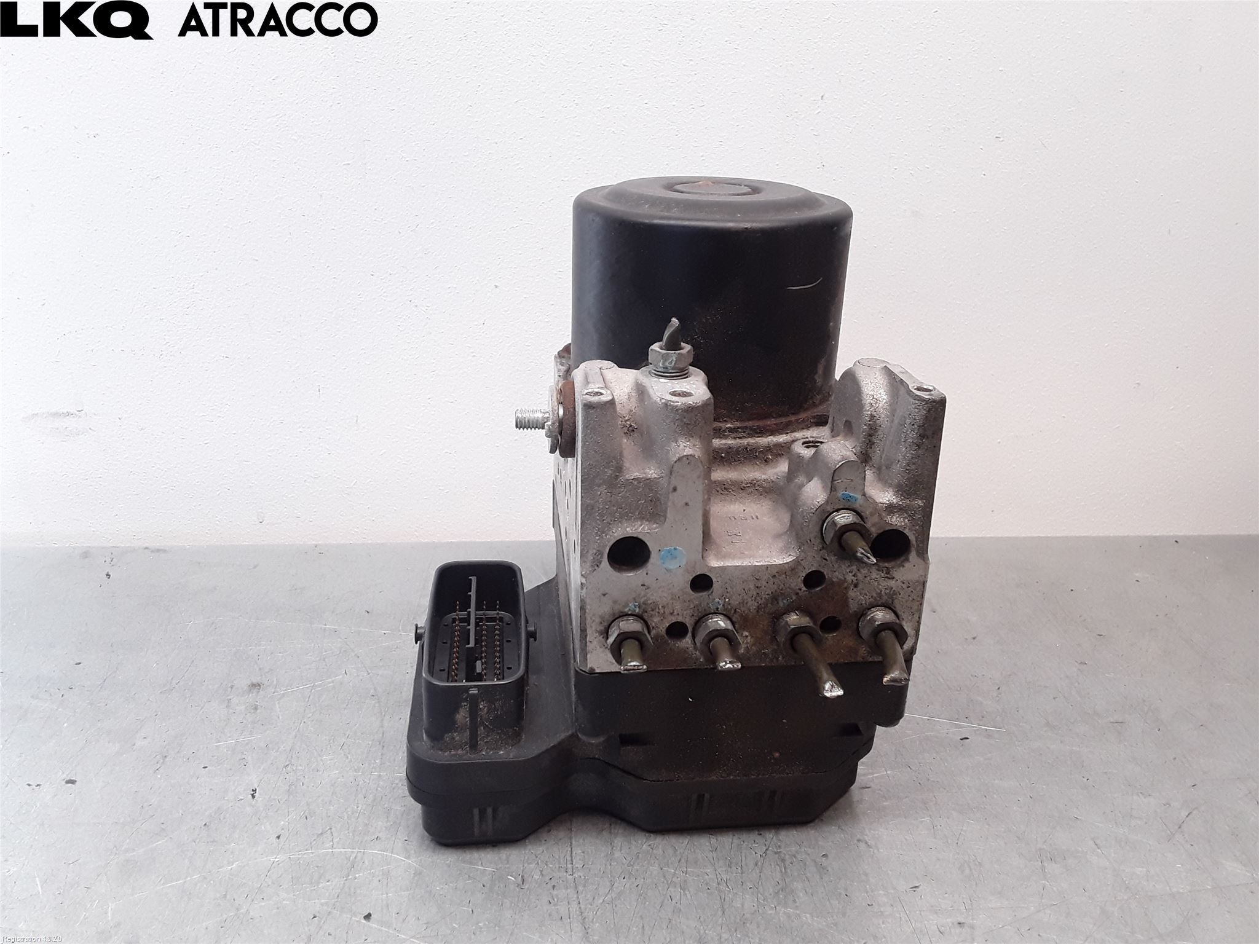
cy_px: 472
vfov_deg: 49.7
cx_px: 630
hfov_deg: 63.4
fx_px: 1018
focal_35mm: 28
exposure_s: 1/102
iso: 100
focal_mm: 2.91
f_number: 1.9
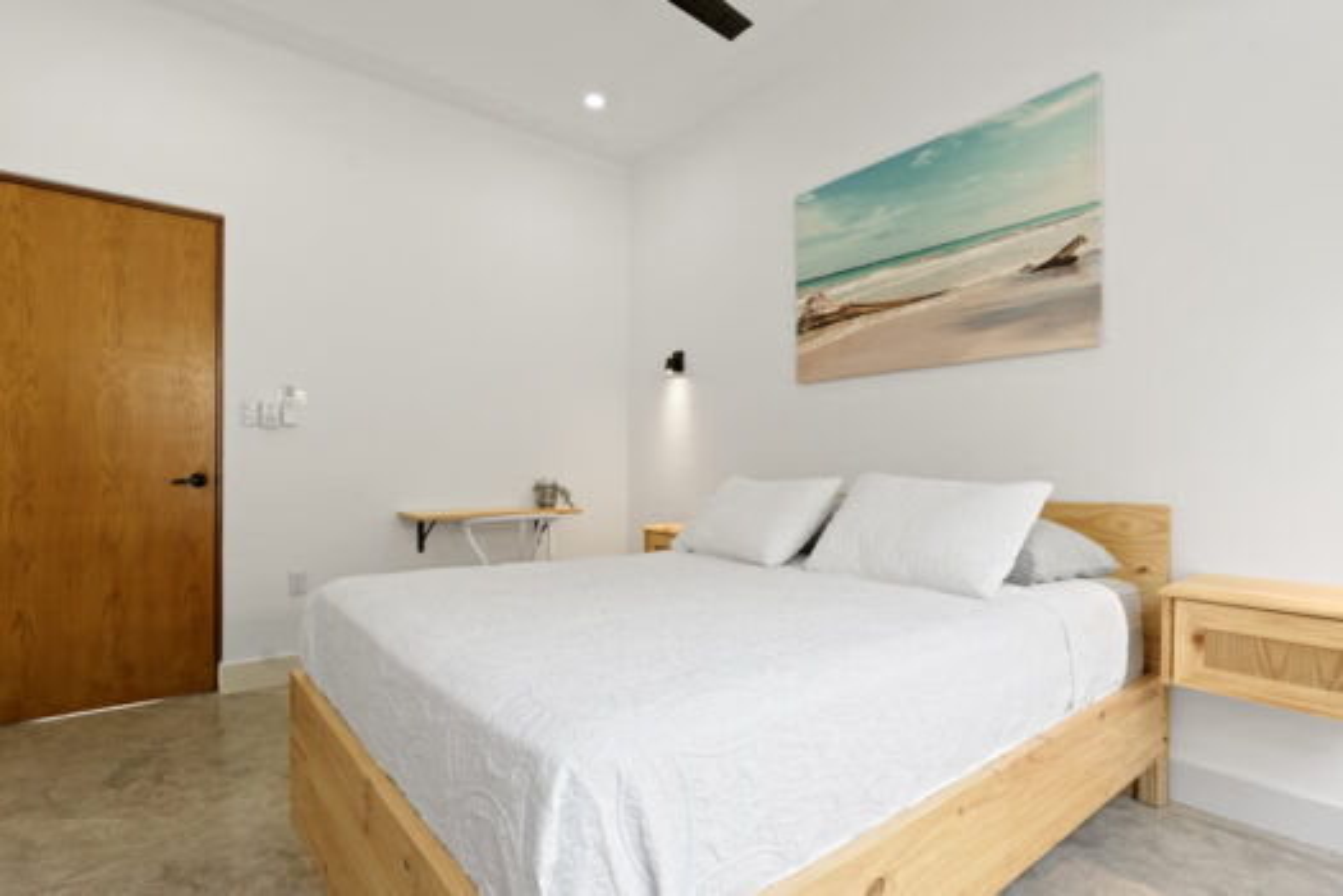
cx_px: 672
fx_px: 597
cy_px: 448
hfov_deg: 96.7
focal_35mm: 16
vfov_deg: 73.7
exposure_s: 1/1.67
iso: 100
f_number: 8
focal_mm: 16
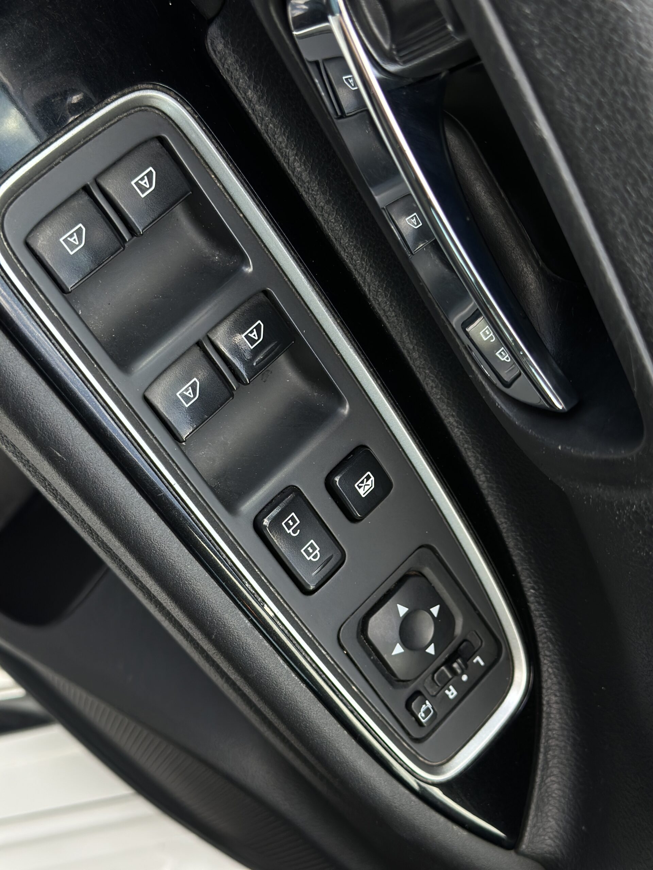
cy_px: 435
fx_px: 1207
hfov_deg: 30.3
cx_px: 326
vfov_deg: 39.7
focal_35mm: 48
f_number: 1.78
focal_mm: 6.86
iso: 80
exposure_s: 1/307
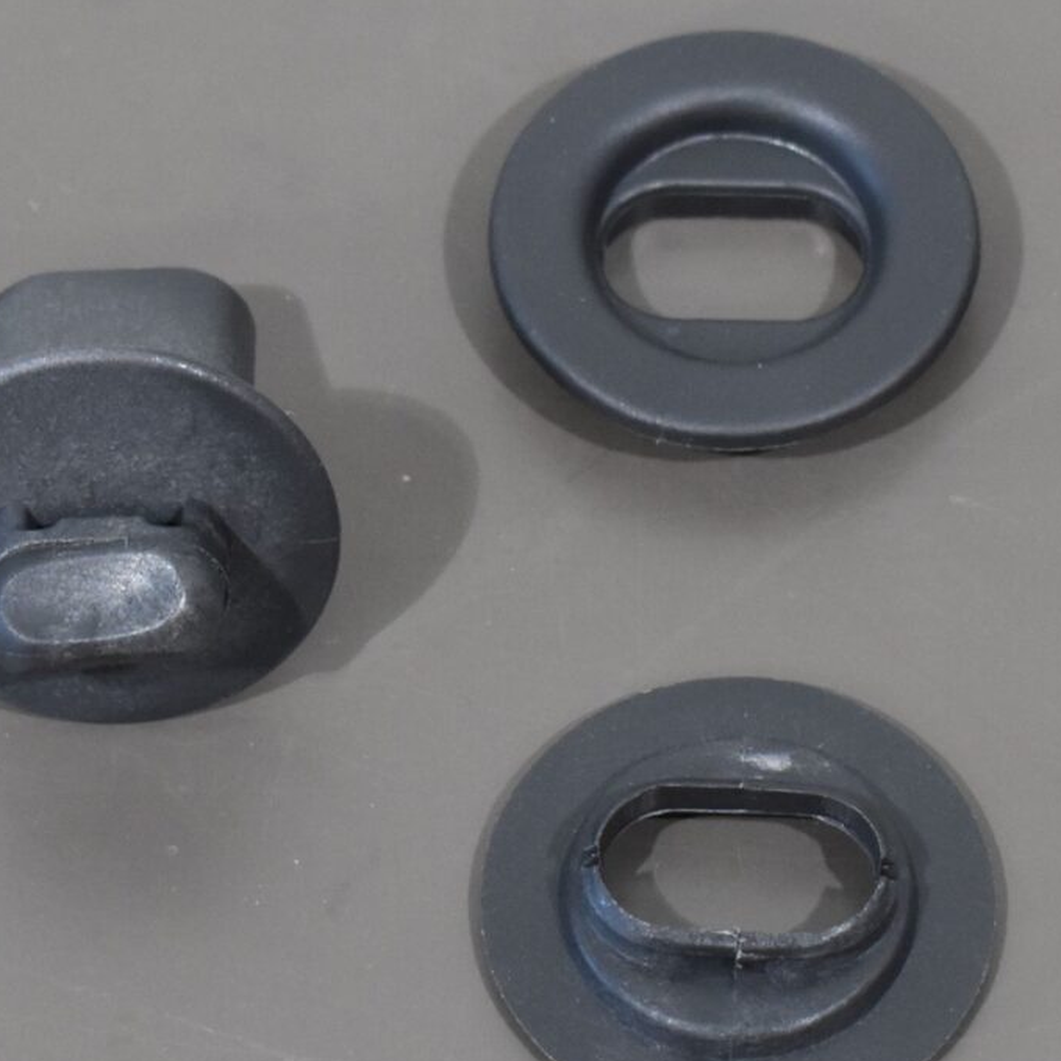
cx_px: 581
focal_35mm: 221
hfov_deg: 7.9
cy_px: 591
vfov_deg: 7.9
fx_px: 7664
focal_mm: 46
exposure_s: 1/125
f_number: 5.3
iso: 1250
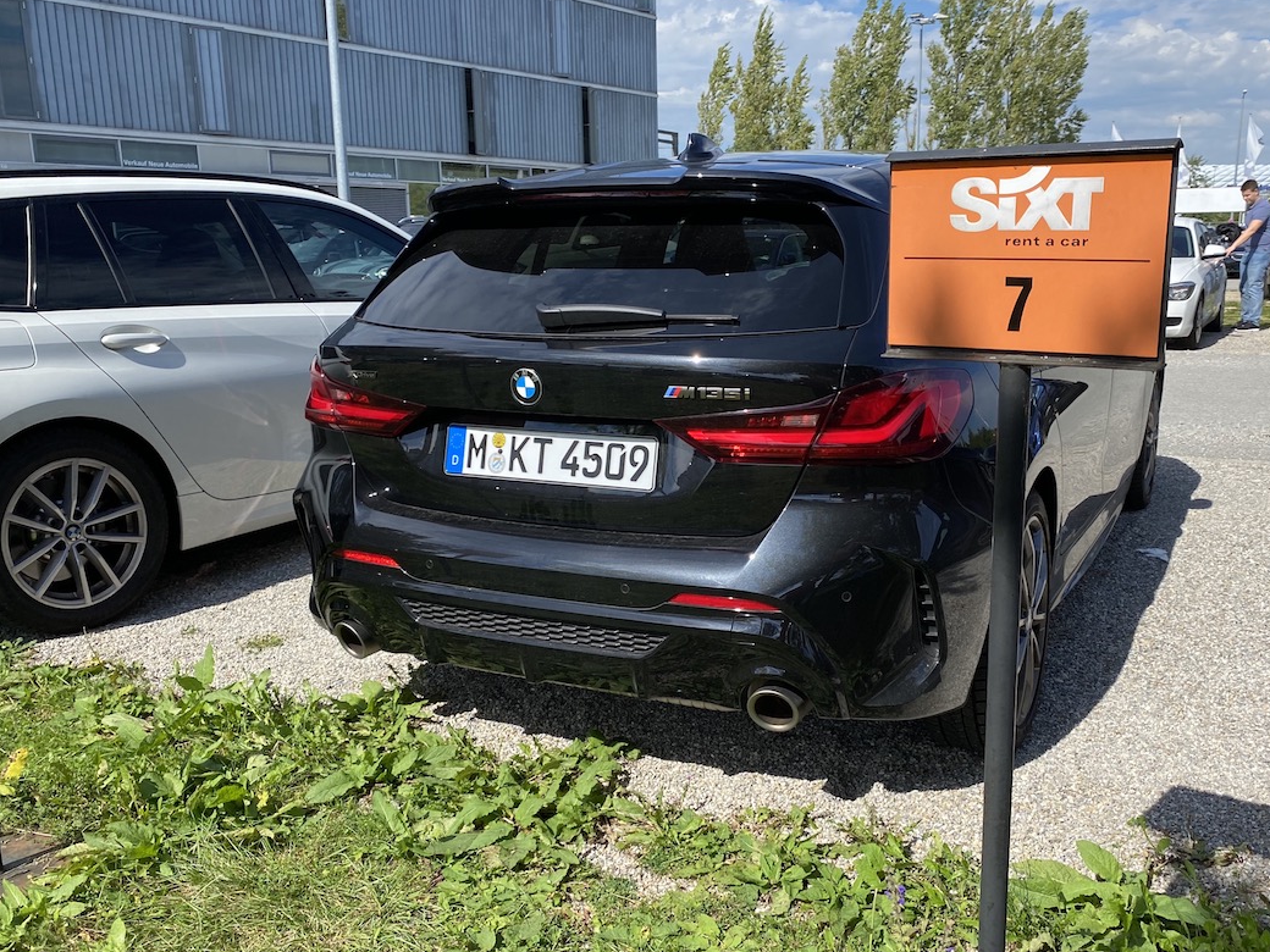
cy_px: 541
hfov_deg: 56.8
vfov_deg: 44.1
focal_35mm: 32
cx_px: 681
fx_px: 1174
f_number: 1.8
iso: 32
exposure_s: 1/2028
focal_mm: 4.25
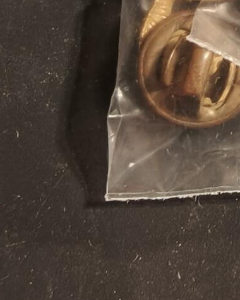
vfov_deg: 21.8
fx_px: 755
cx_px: 420
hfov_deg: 15.7
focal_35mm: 85
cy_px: 9
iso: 160
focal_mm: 2.32
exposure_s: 1/61.2
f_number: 2
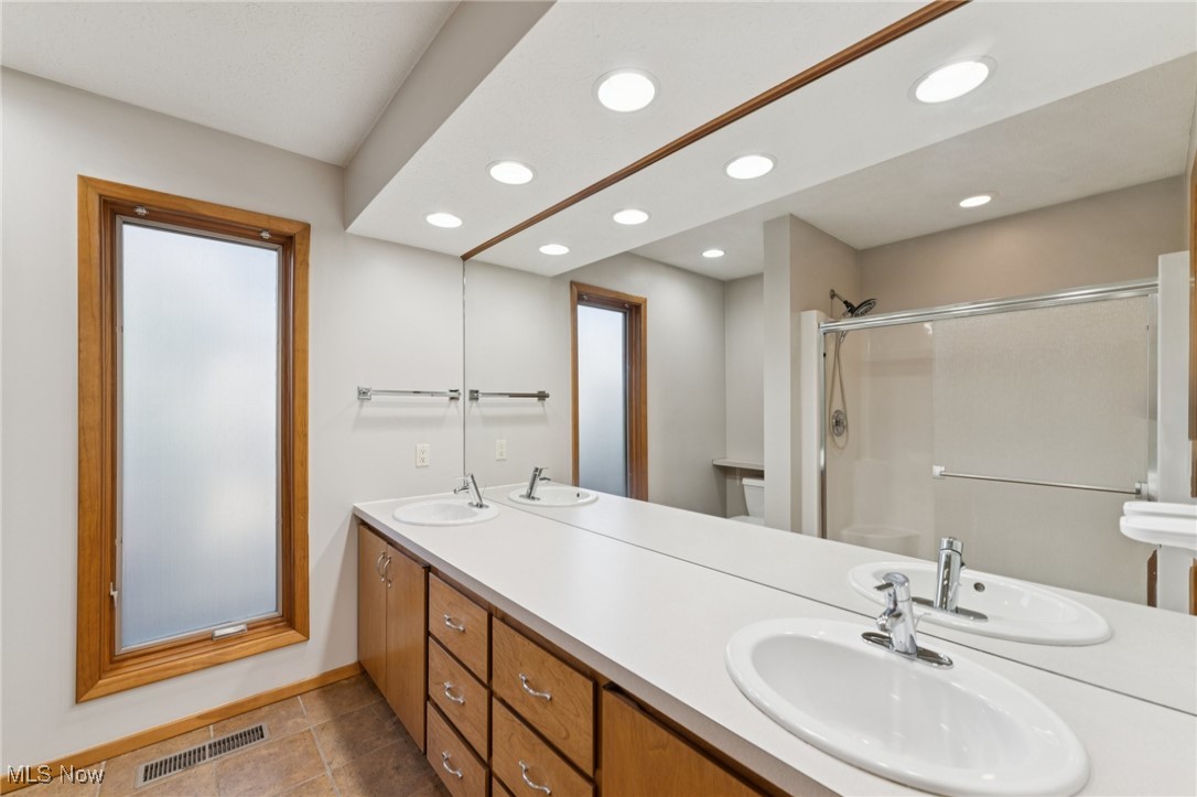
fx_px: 465
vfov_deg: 81.2
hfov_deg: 104.3
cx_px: 598
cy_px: 398
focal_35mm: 14
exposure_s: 1/30
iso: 200
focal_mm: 14
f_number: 5.6
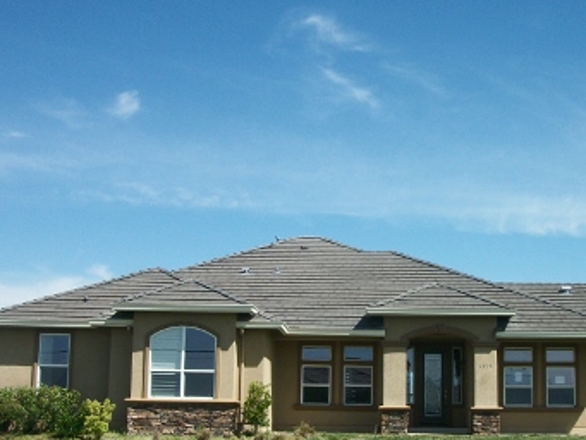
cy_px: 234
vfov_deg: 24.4
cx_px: 325
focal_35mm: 60
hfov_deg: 32.1
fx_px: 1016
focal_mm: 5.7
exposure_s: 1/200
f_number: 8.8
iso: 80
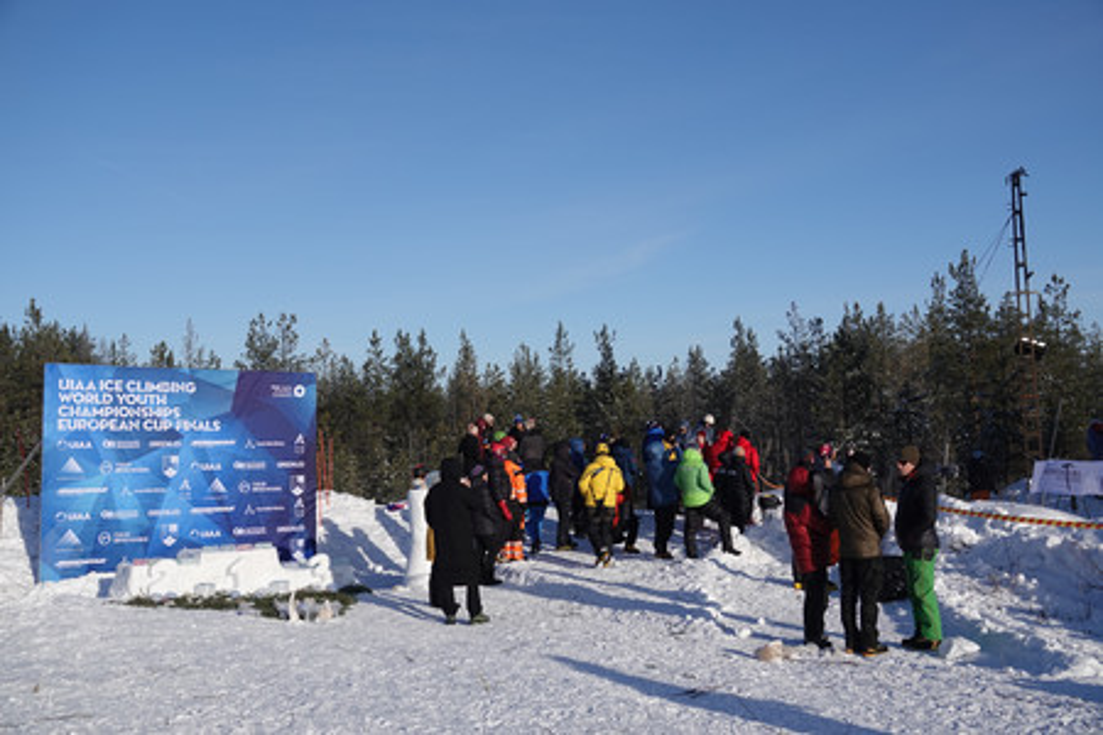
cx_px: 552
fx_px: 1195
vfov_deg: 34.2
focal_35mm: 39
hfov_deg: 49.6
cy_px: 368
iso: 100
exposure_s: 1/2000
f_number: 3.2
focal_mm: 14.16
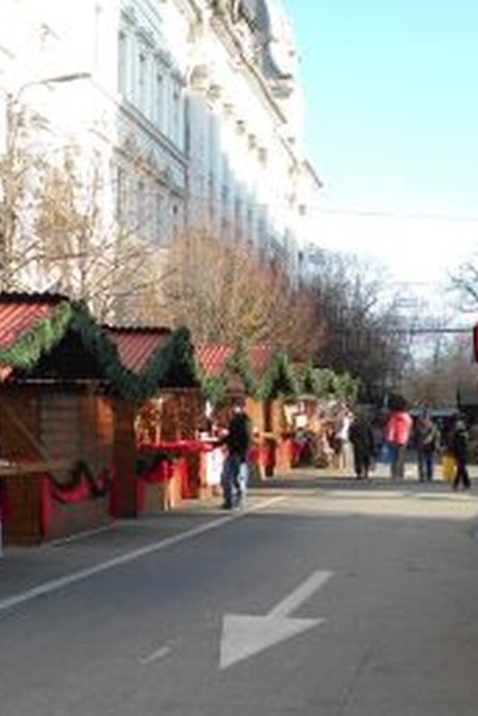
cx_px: 259
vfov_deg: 31.2
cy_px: 457
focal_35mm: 64
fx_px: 1274
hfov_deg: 21.3
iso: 80
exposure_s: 1/238
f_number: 3.7
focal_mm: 6.4
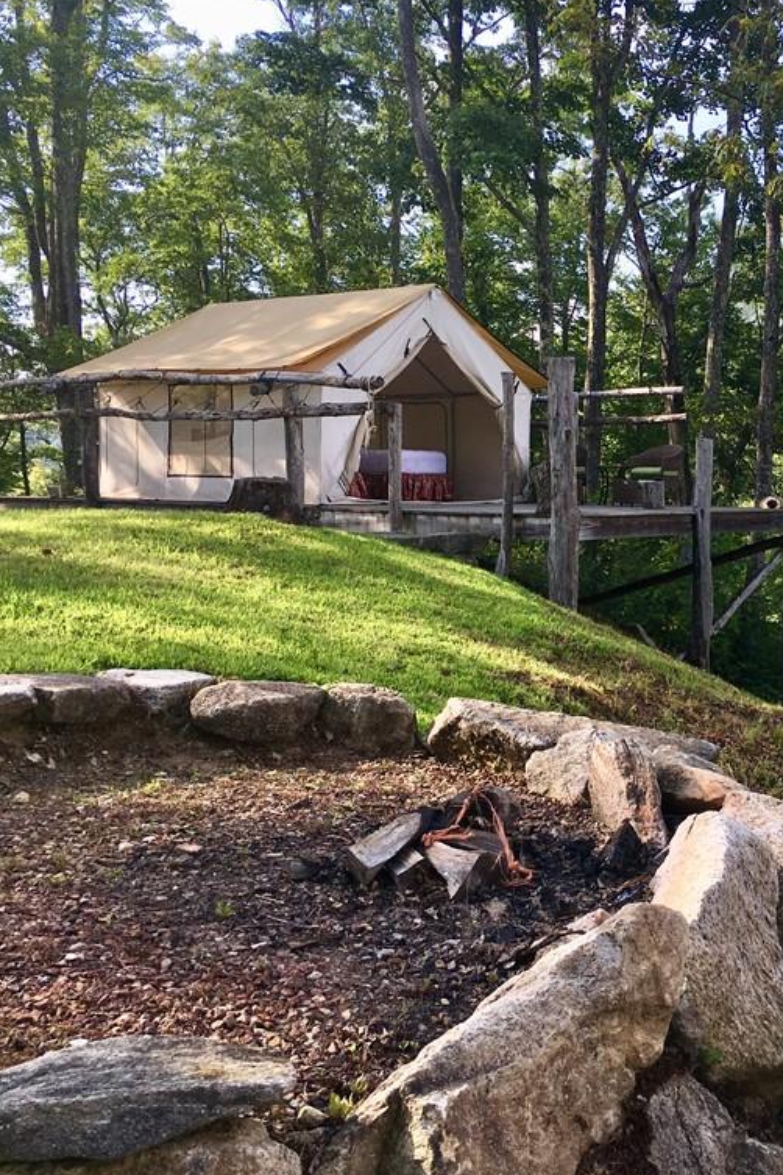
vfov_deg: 47.4
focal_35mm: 41
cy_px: 595
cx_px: 672
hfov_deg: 31.4
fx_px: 1338
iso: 25
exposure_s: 1/553
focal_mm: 4.15
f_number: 2.2
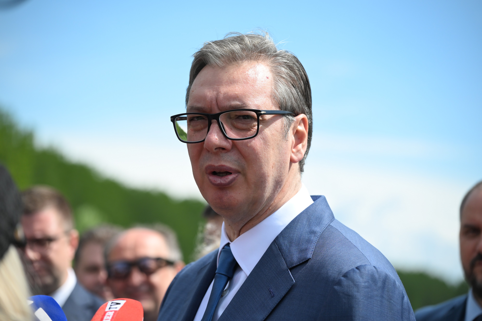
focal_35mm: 120
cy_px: 160
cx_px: 241
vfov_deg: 11.4
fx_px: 1607
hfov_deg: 17.1
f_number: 4
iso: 640
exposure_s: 1/5000
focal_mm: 120
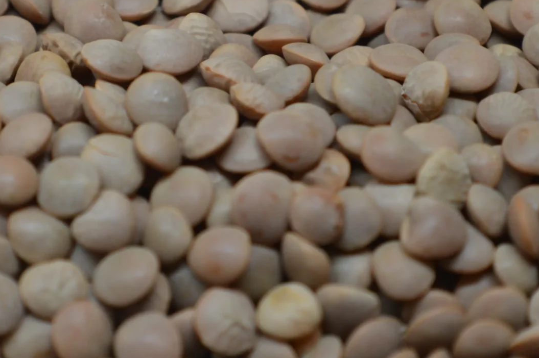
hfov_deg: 10.3
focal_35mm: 200
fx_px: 2994
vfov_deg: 6.8
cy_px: 60
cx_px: 135
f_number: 5.6
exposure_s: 1/60
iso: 450
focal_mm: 55
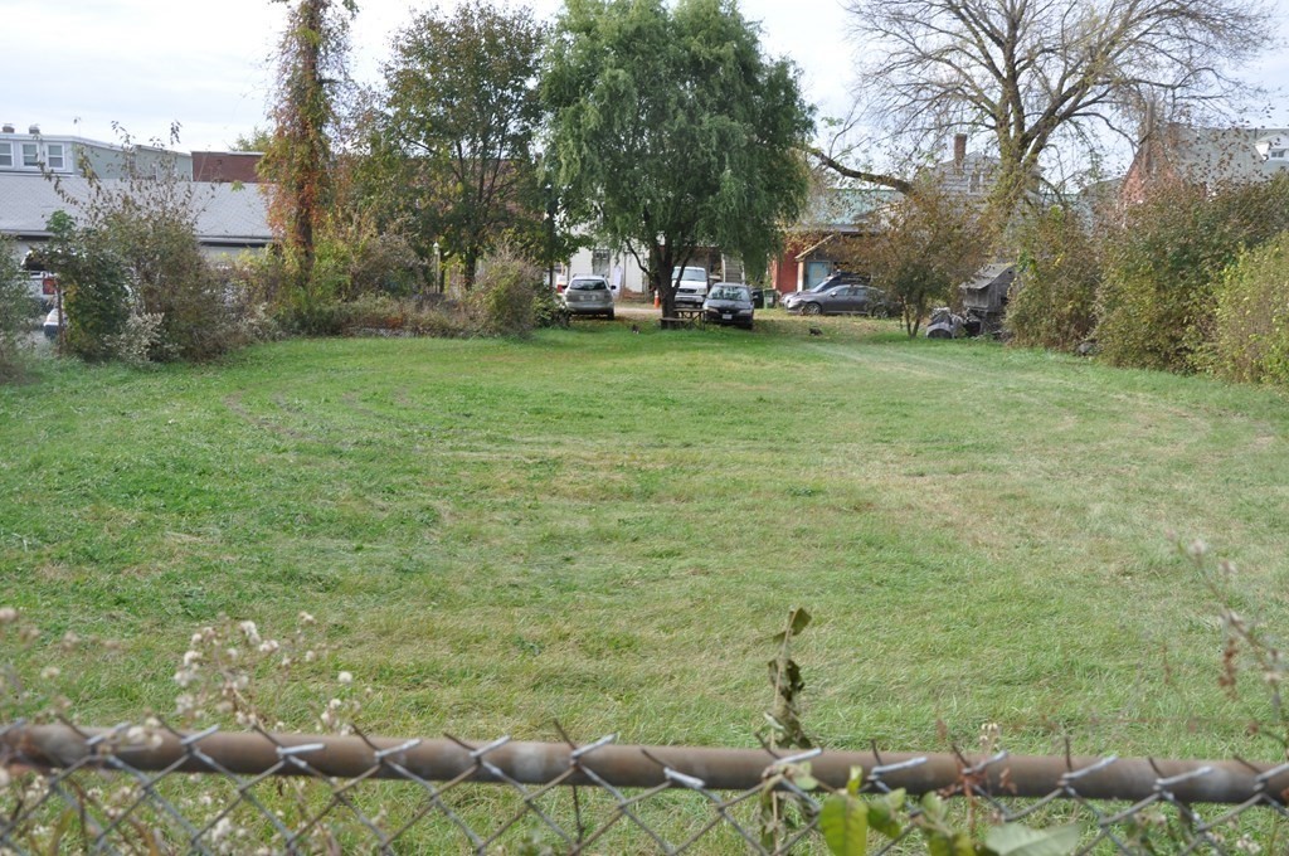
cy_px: 428
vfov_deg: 36.8
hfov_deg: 53.2
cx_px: 644
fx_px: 1287
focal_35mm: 36
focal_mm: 24
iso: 200
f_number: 8
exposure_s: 1/60
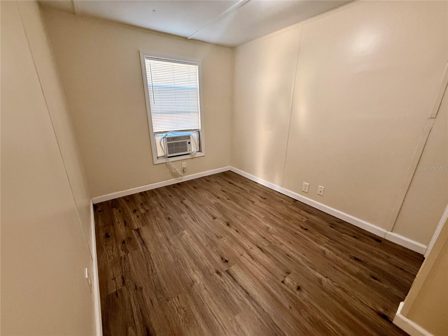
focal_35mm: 14
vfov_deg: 85.7
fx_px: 181
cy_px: 168
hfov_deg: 102.1
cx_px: 224
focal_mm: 2.22
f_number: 2.2
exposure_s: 1/99
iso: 320
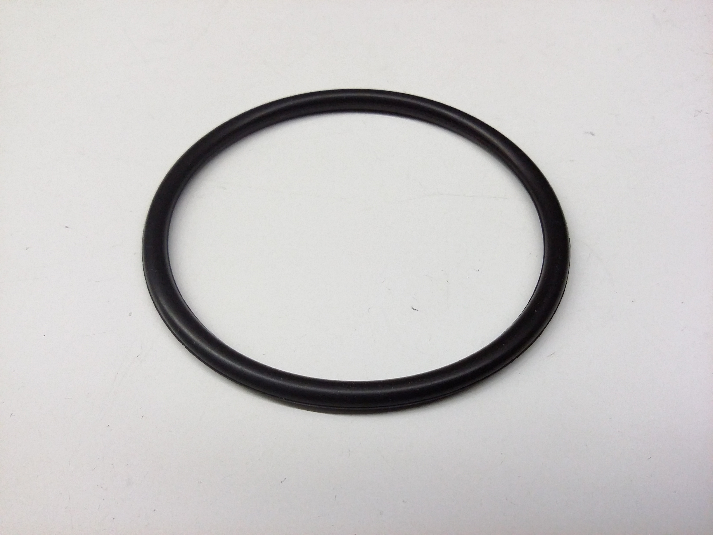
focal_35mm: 32
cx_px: 356
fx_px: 659
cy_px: 268
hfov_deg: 56.8
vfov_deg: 44.2
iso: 160
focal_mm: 3.4
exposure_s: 1/15
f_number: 2.4
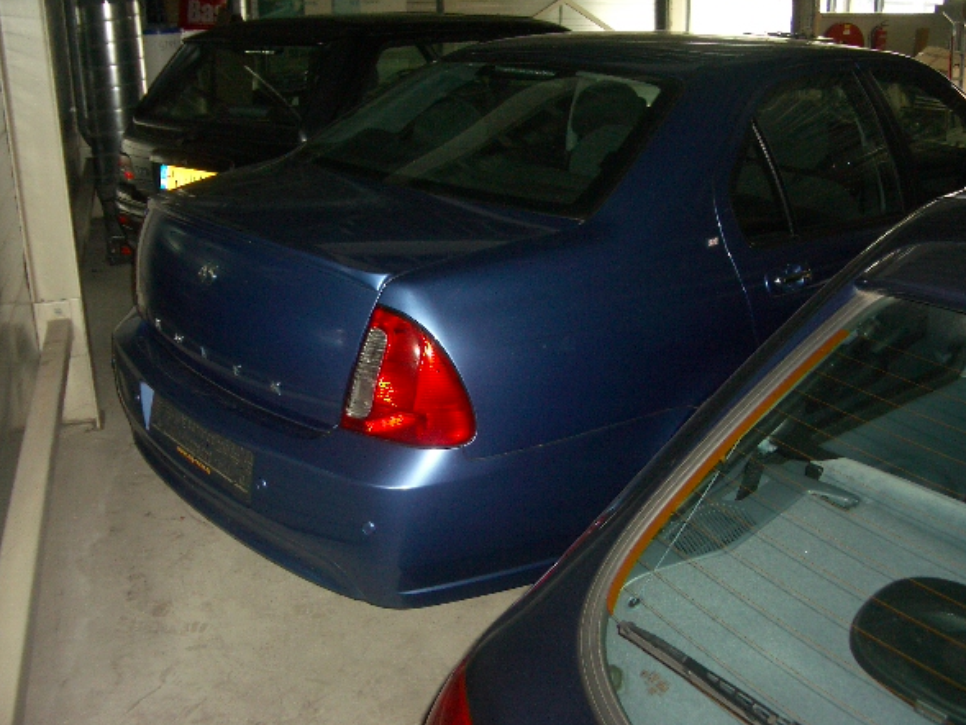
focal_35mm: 38
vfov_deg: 37.7
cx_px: 462
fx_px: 1061
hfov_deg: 49.0
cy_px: 349
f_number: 2.6
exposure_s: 1/60
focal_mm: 5.8
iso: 100
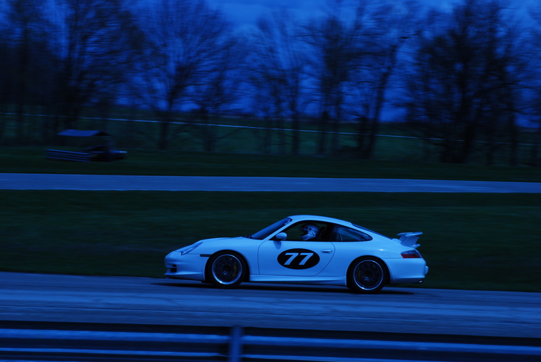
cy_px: 181
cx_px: 270
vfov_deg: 9.6
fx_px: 2143
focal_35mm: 142
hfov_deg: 14.4
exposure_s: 1/320
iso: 200
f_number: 18
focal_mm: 95
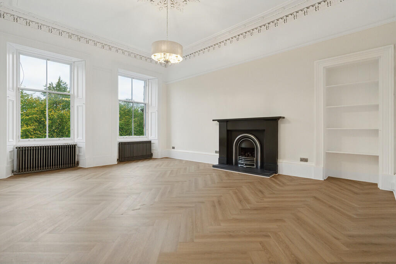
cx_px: 198
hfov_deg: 95.0
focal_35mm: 16
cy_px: 132
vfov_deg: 72.1
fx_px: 182
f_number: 5.6
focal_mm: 11
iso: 800
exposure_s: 1/60
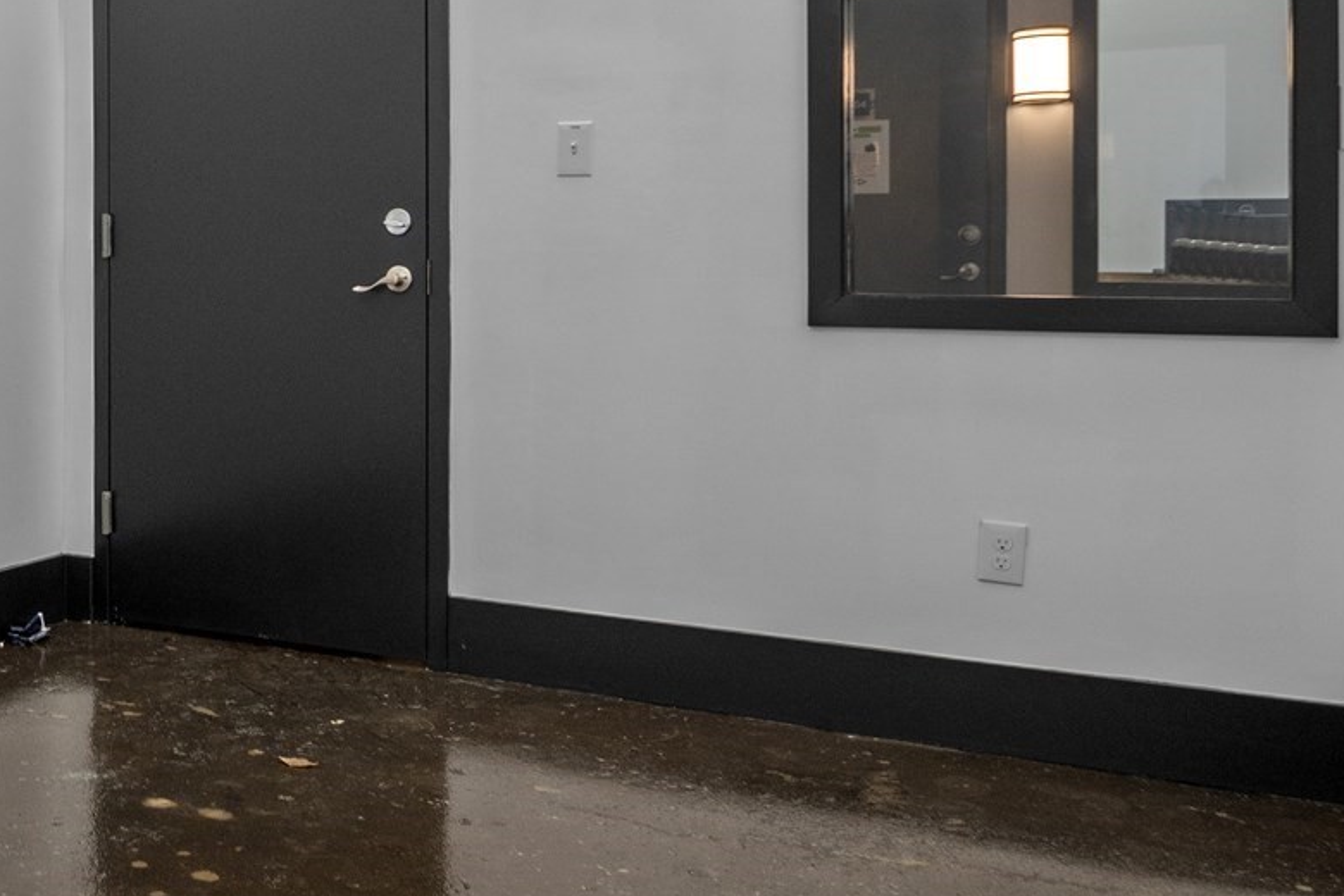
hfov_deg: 39.2
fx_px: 1617
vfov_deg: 30.2
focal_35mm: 43
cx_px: -36
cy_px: 175
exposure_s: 1/80
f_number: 4
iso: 160
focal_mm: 11
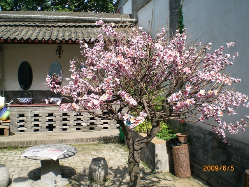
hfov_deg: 49.0
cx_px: 124
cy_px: 94
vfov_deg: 37.7
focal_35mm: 38
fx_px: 273
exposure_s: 1/320
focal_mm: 6.3
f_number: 4.4
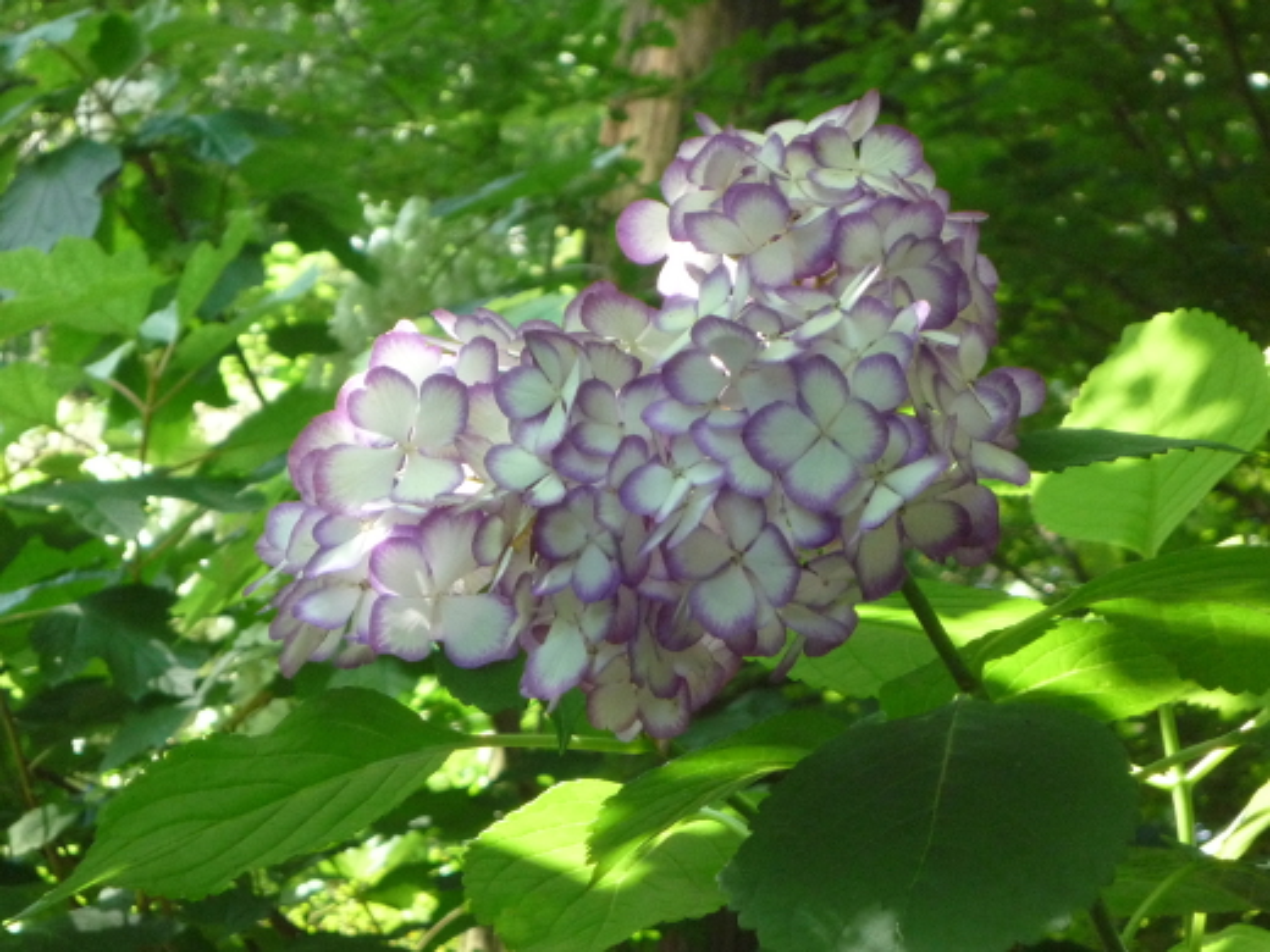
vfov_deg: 9.9
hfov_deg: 13.2
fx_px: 5503
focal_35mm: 150
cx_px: 635
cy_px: 476
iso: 400
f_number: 5.9
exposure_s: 1/80
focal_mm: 22
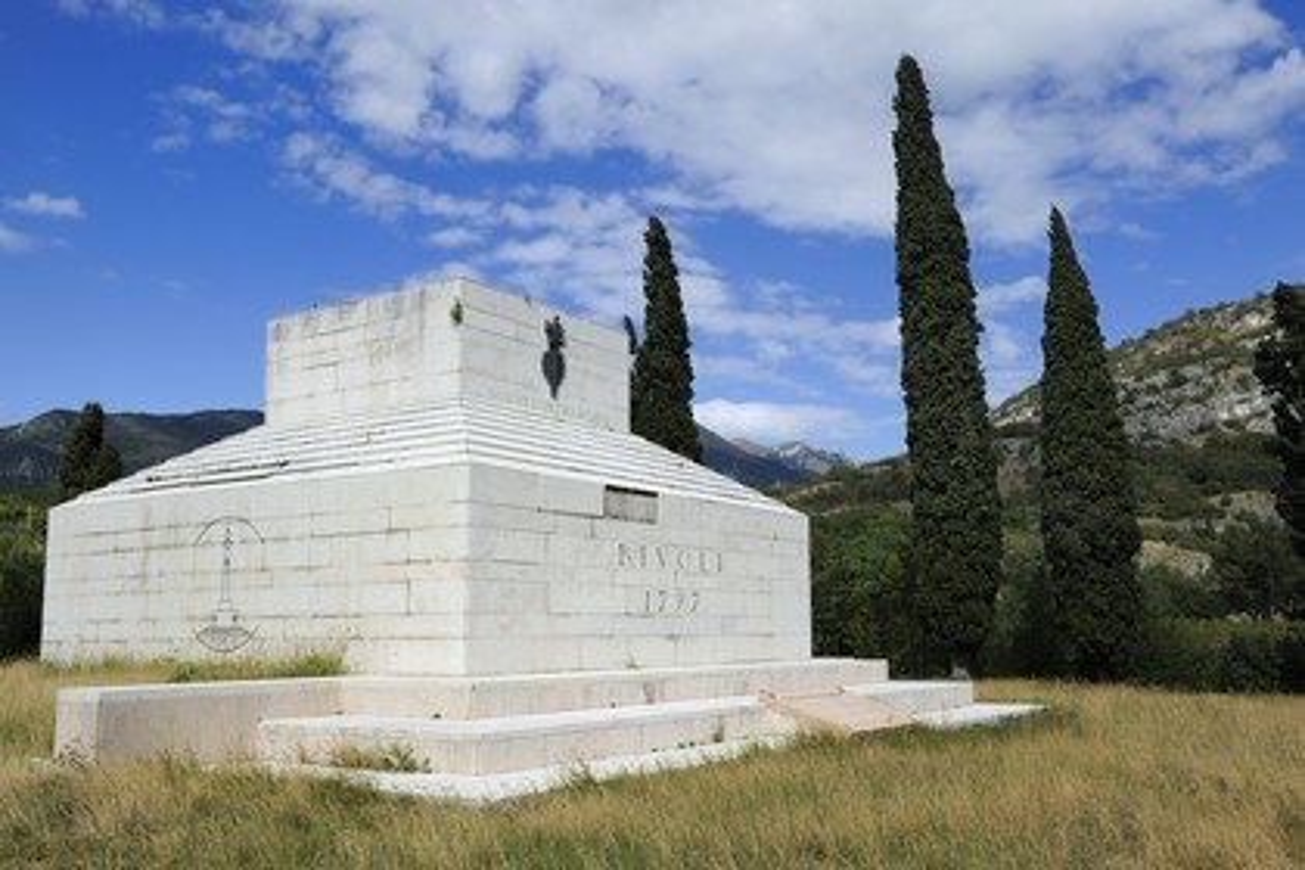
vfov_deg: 41.1
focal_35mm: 32
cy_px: 435
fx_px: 1160
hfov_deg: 58.7
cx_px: 652
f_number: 13
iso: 200
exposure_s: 1/250
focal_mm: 32
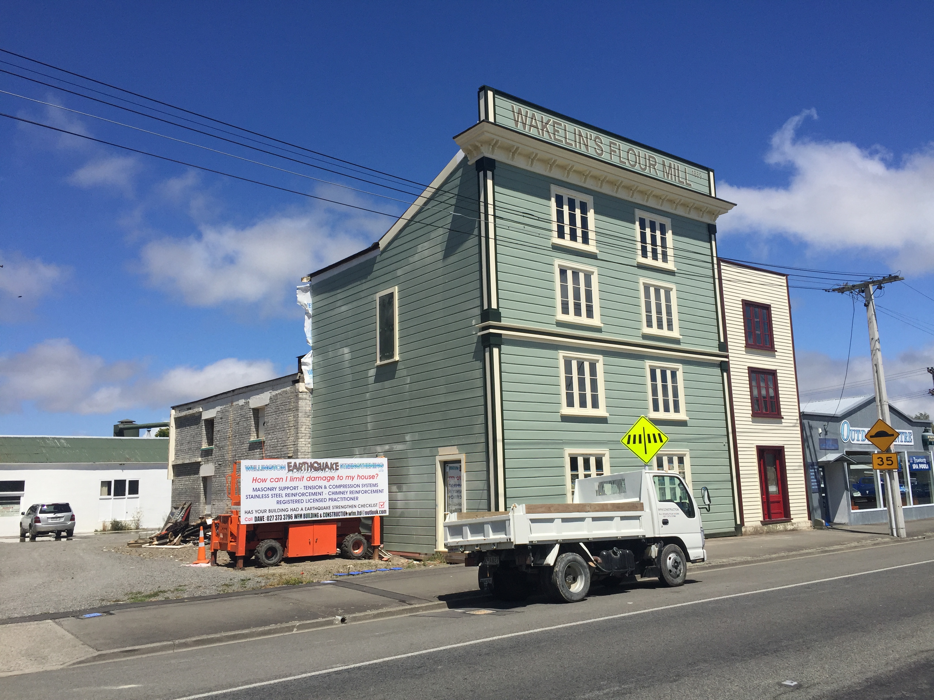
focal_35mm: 29
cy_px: 350
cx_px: 467
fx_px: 782
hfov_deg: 61.7
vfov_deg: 48.2
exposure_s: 1/3968
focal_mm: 4.15
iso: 32
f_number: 2.2
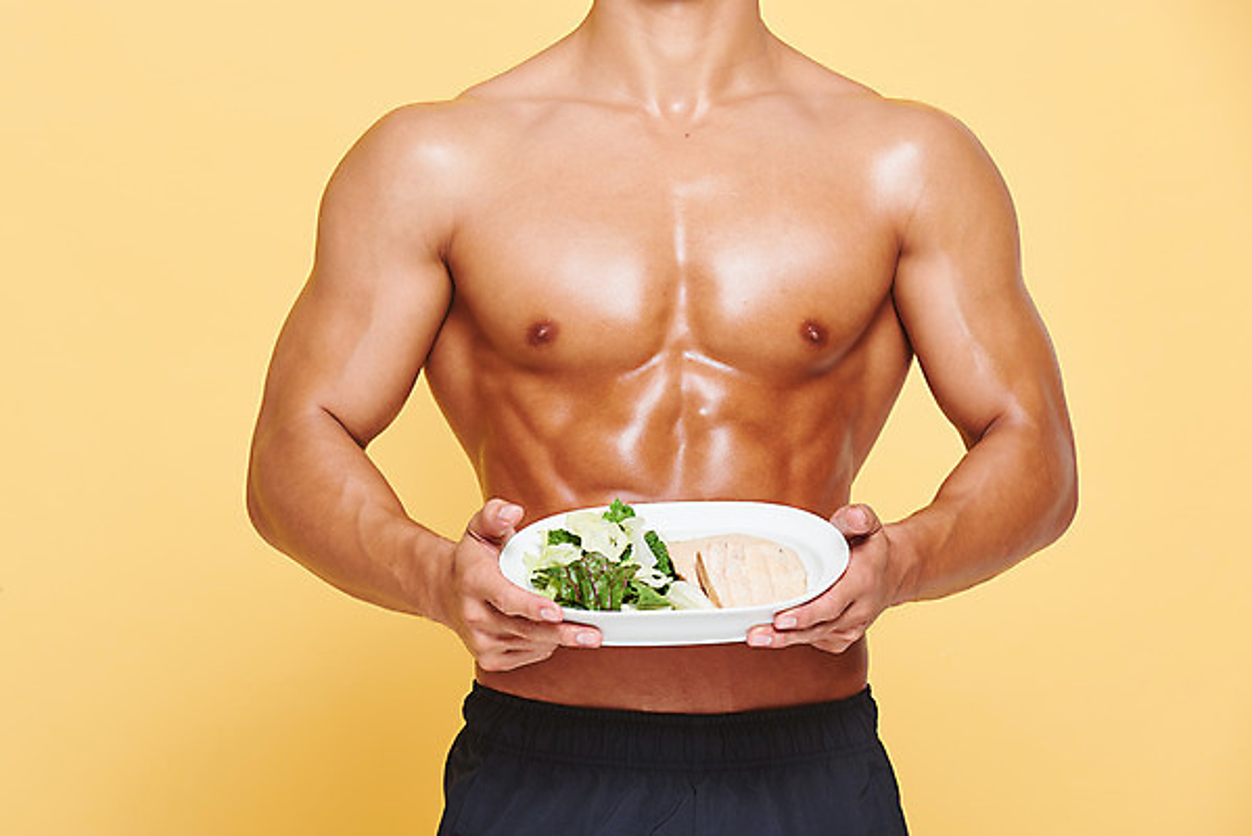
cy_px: 418
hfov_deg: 10.3
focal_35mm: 200
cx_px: 626
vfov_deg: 6.9
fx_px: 6959
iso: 100
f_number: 11
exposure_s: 1/125
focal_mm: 200
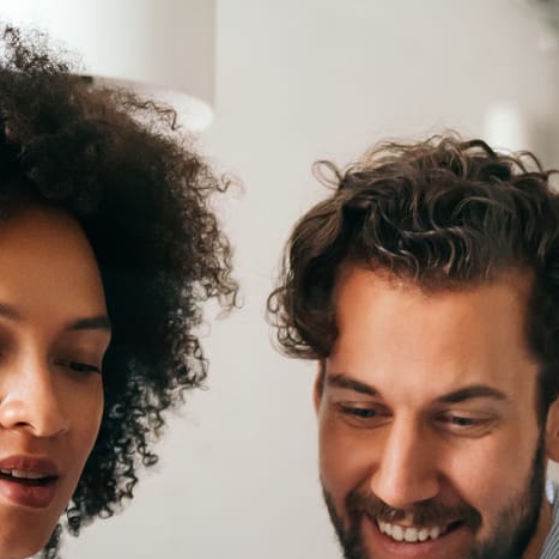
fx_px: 2923
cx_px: 662
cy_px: 759
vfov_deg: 10.6
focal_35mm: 160
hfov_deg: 10.7
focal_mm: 44
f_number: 2.8
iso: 1600
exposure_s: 1/250
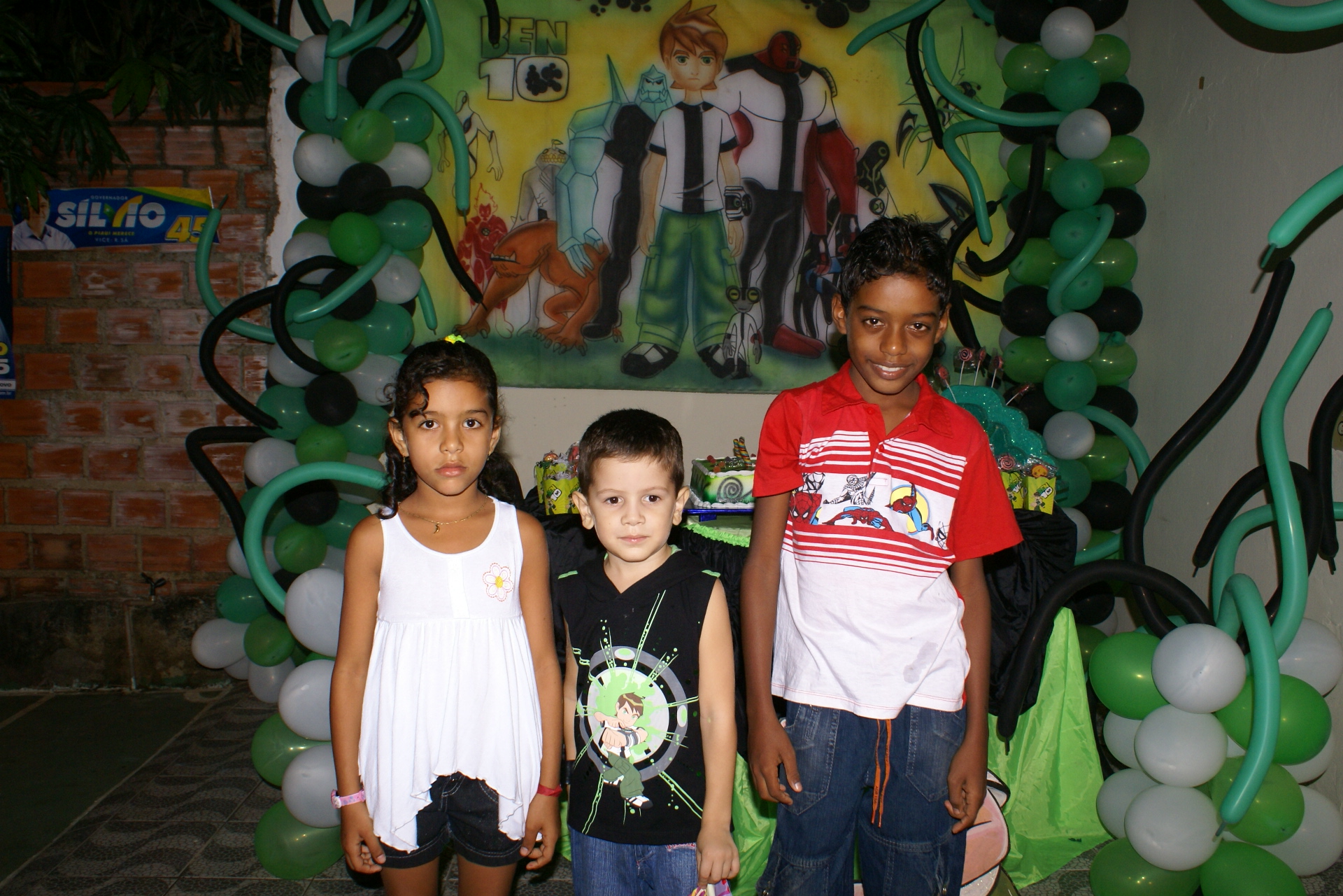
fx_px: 1119
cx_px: 672
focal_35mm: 30
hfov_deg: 61.9
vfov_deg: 43.6
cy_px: 448
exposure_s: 1/60
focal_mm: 20
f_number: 5.6
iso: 400
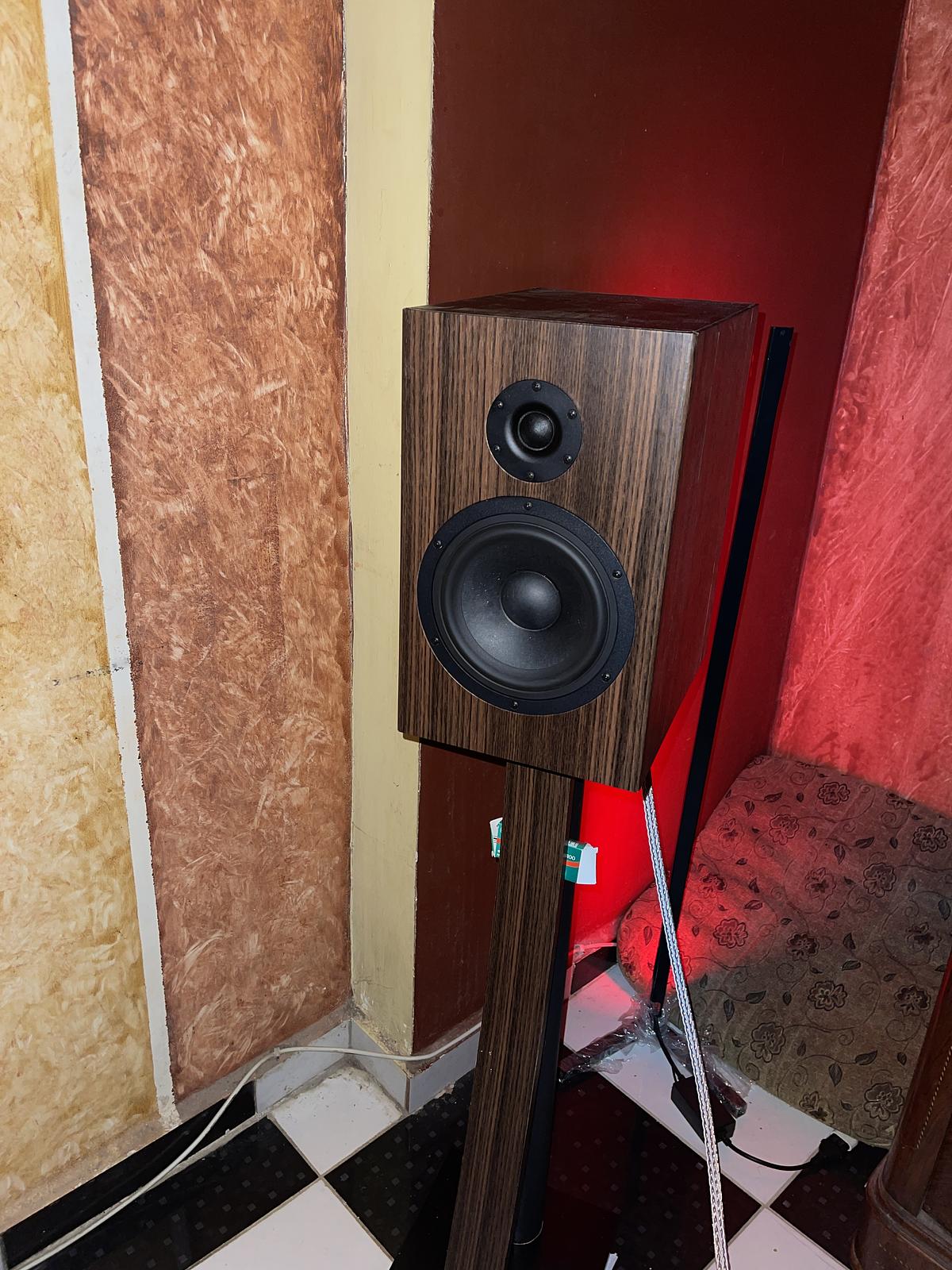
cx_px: 476
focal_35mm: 26
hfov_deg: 53.1
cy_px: 635
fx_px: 953
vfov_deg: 67.3
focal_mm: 5.1
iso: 32
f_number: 1.6
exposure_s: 1/4
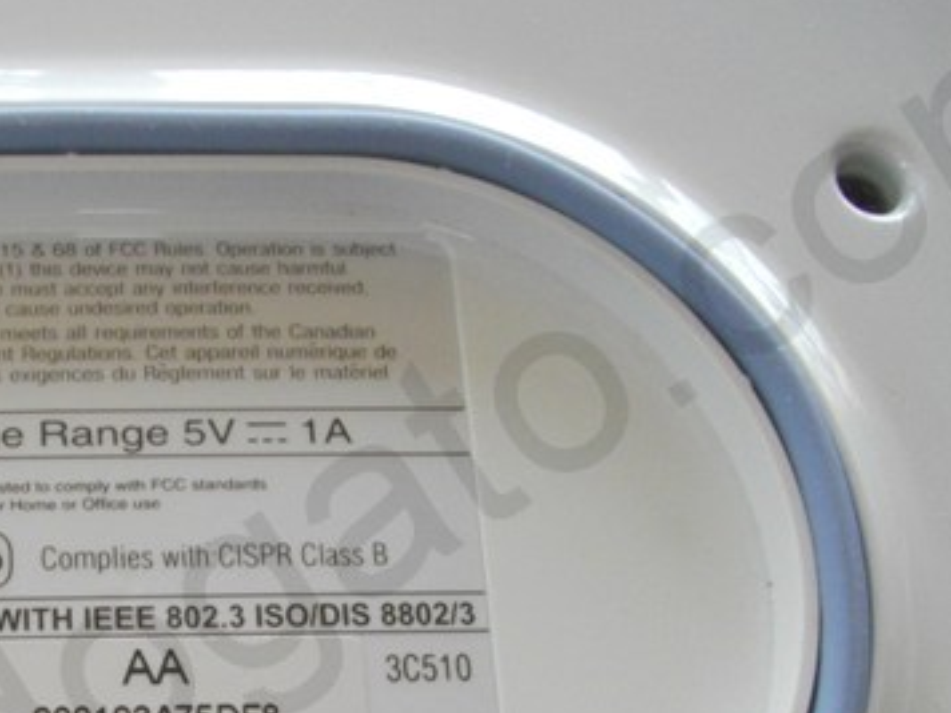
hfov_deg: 26.0
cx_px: 72
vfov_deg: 19.9
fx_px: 1978
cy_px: 697
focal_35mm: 72
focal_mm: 5.7
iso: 200
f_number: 2.9
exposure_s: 1/50
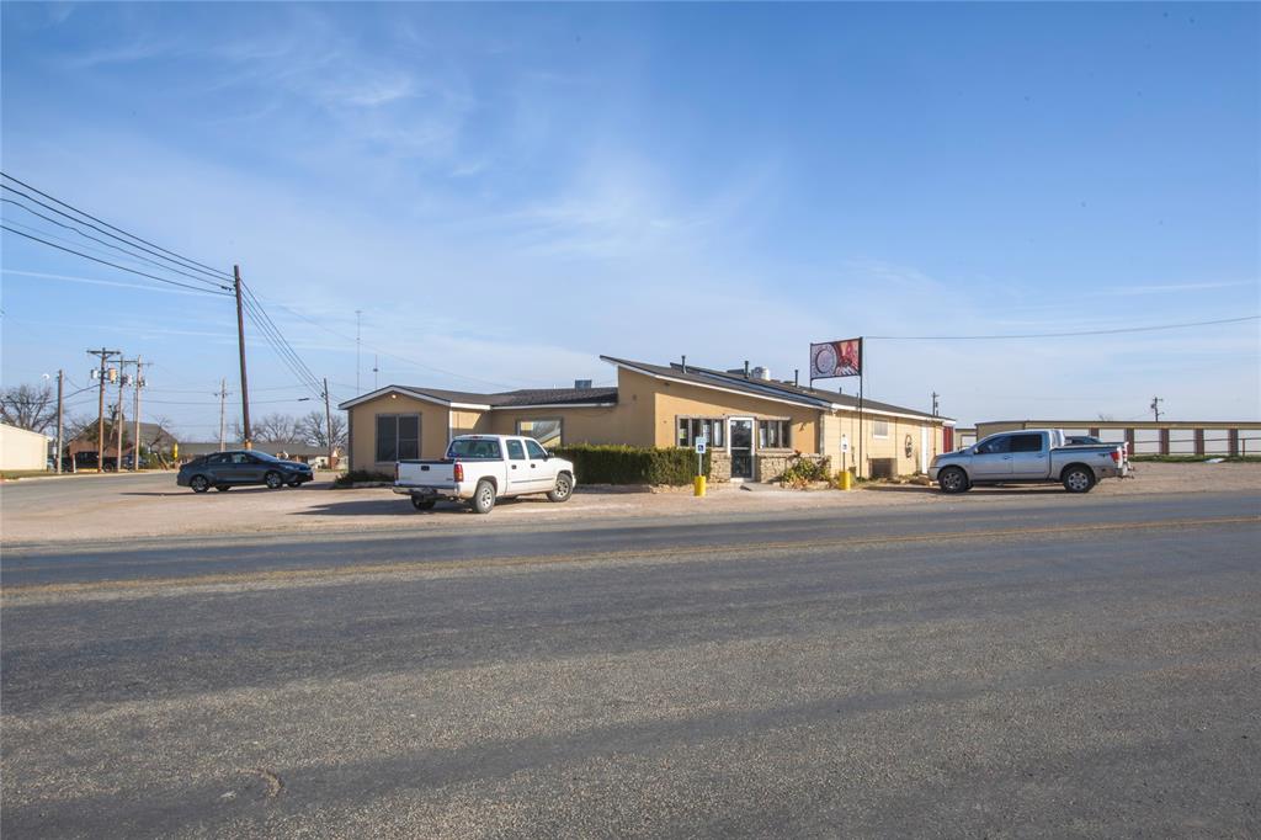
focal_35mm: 30
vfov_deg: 43.6
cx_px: 630
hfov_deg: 61.9
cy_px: 420
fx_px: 1050
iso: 200
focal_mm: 20
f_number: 20
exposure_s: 1/320
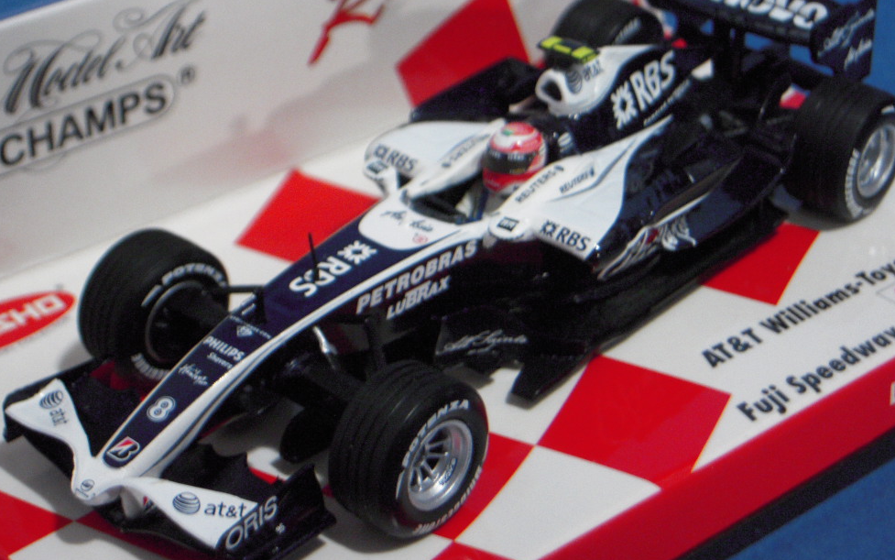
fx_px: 2196
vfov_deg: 14.5
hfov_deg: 23.0
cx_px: 452
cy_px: 232
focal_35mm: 90
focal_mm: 14.5
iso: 500
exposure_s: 1/15
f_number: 4.7
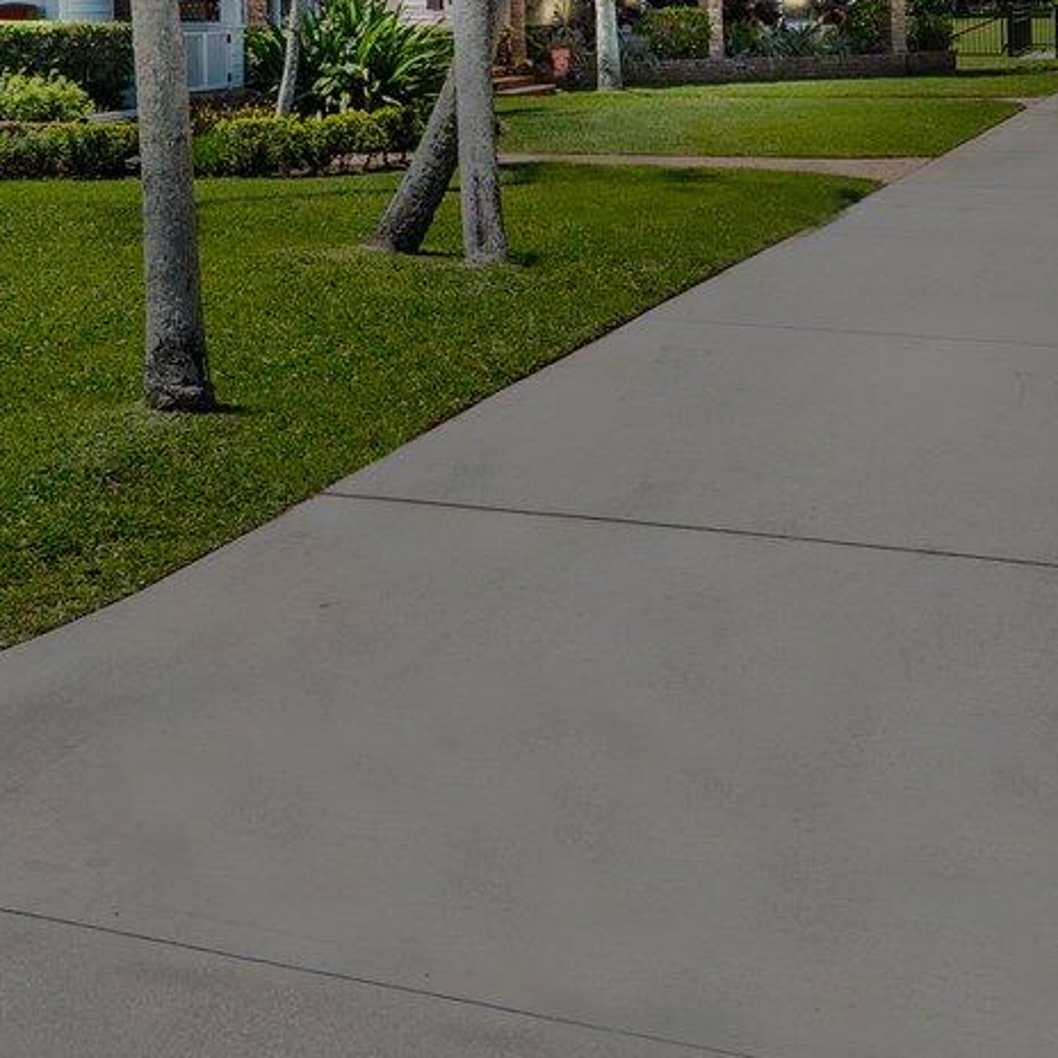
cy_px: -44
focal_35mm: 60
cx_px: 228
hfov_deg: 28.1
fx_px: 2075
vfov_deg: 26.8
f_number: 9
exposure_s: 1/80
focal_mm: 16
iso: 100
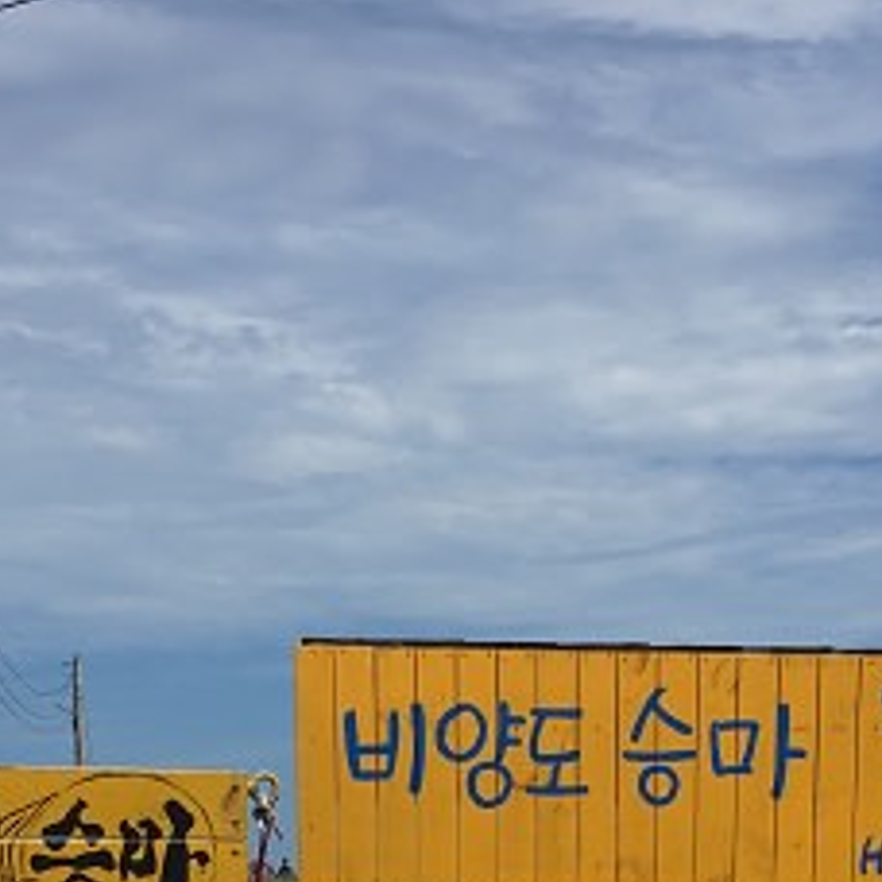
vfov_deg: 22.0
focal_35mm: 72
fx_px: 2076
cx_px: 402
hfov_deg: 24.0
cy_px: 1091
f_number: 2.2
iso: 25
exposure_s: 1/1876
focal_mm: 4.15
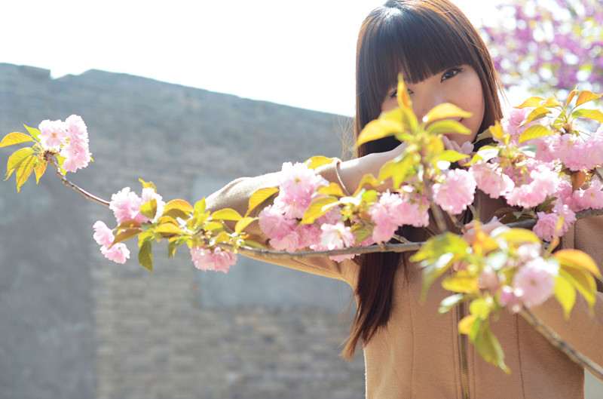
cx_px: 302
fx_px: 1253
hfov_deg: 27.1
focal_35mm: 75
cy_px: 200
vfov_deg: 18.1
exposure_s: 1/800
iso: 200
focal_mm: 50
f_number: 3.5
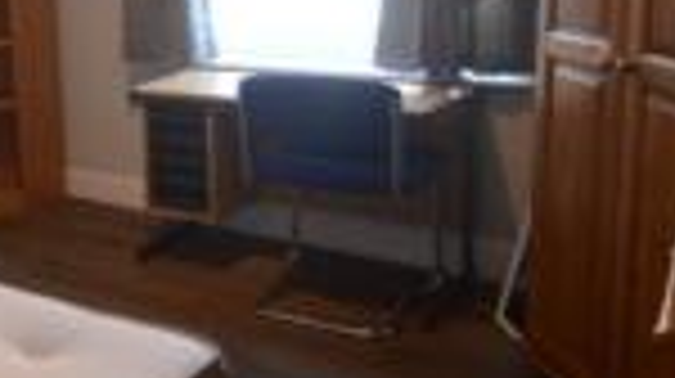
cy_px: 74
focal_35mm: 50
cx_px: -40
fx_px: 894
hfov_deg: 36.1
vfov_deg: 23.5
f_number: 3.5
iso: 400
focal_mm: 10
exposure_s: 1/60
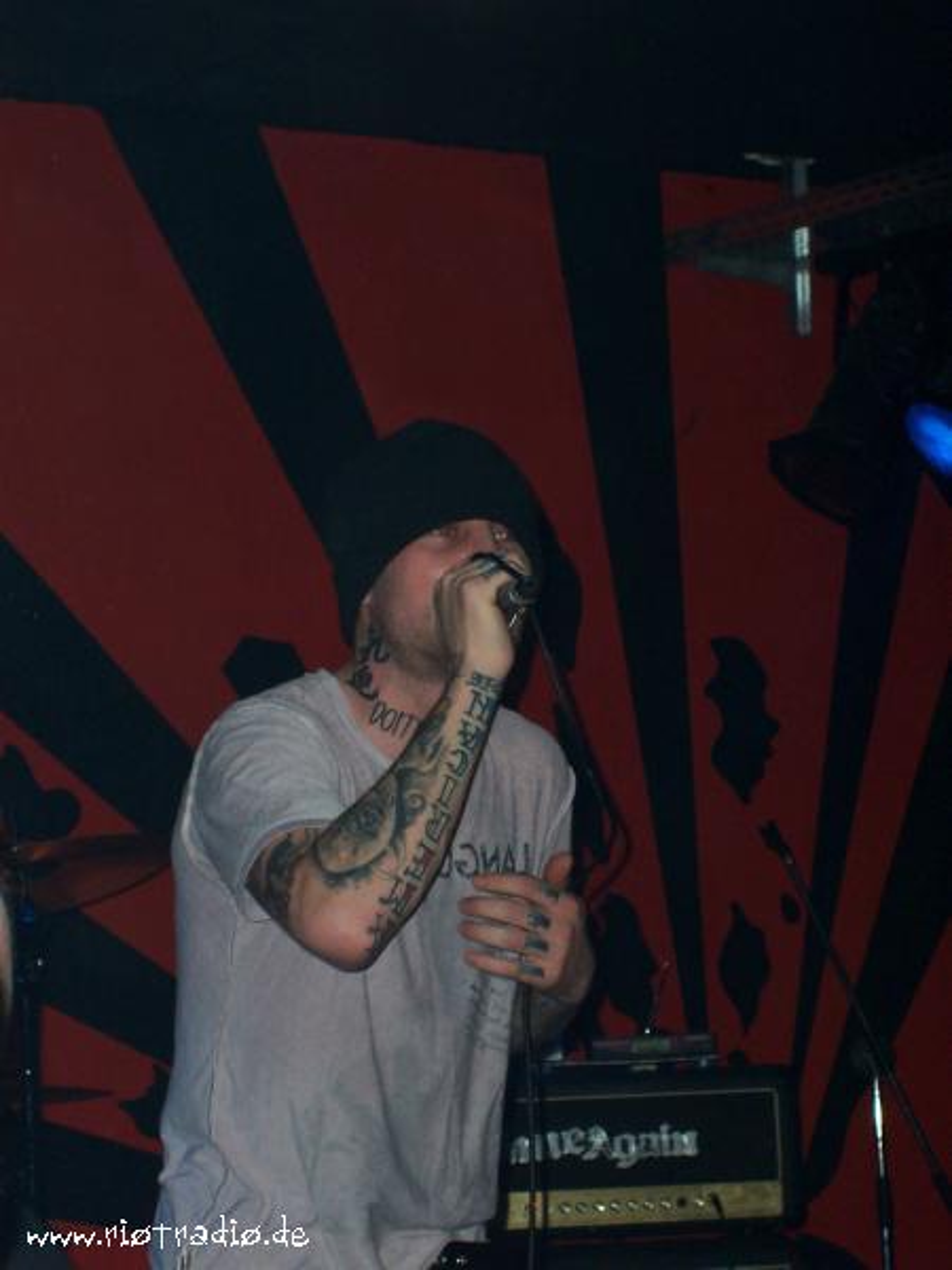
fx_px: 4070
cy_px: 635
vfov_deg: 17.7
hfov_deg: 13.3
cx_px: 476
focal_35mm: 111
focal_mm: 16.8
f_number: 4.8
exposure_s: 1/90
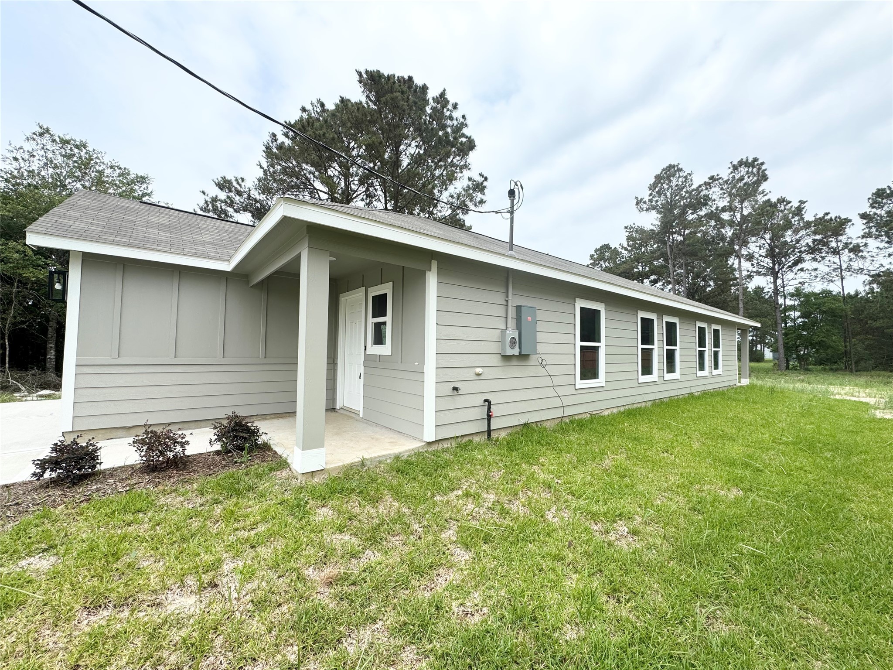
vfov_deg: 85.7
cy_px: 335
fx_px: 361
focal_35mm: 14
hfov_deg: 102.1
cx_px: 446
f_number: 2.2
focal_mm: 2.22
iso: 50
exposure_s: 1/1395
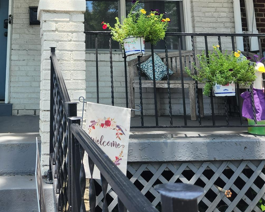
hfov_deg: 39.3
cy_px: 16
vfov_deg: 31.0
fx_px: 361
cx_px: 67
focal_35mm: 46
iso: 25
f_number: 1.8
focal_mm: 5.4
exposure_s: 1/180
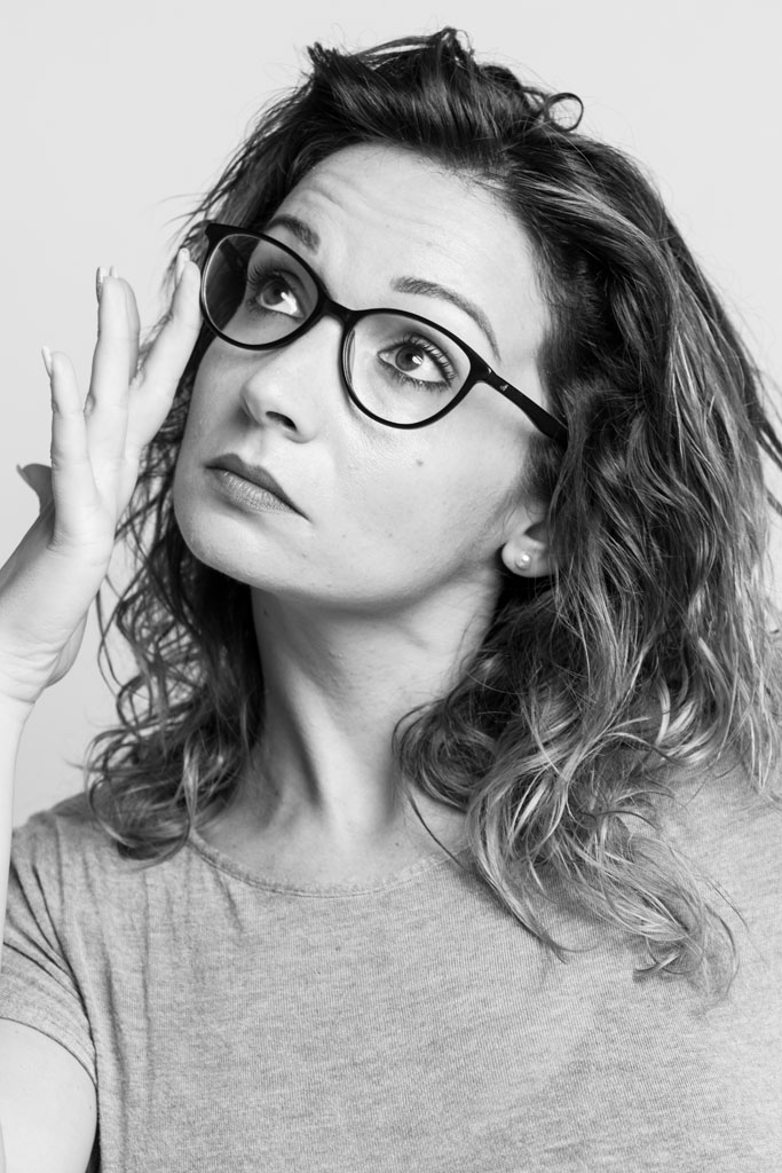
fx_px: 3420
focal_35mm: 105
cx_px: 391
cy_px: 586
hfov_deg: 13.0
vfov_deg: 19.5
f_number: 5
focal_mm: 105
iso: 100
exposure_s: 1/160
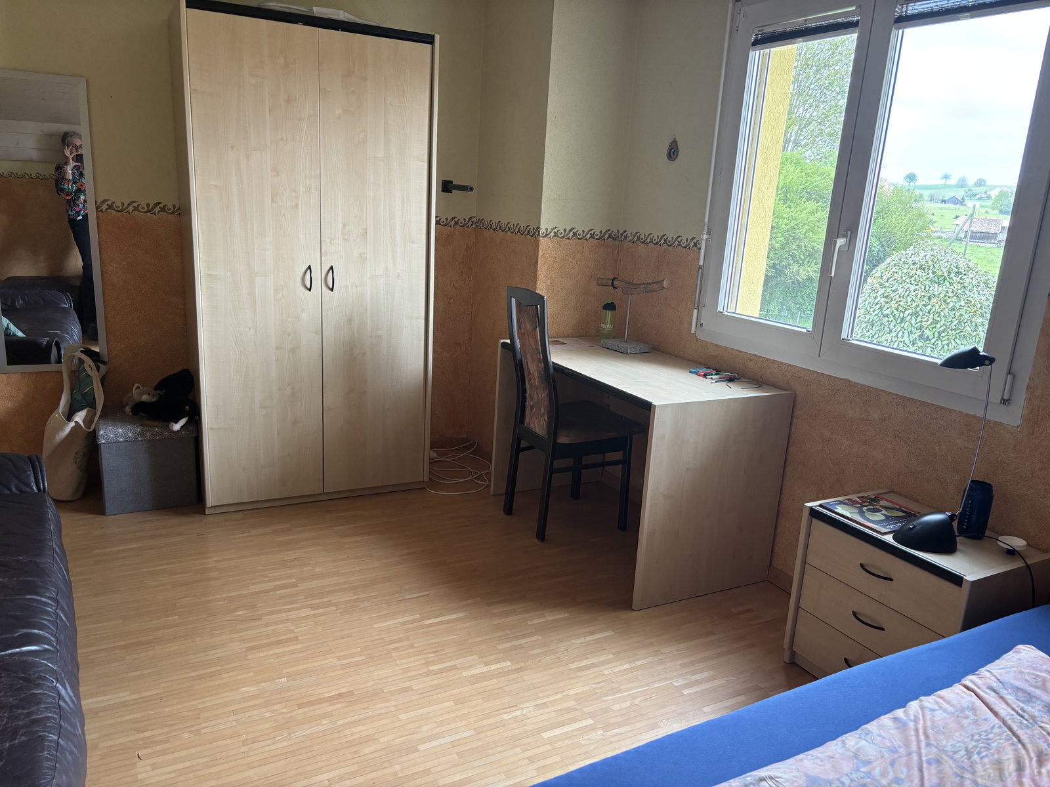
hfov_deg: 67.3
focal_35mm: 26
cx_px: 525
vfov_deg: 53.1
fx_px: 789
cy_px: 394
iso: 125
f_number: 1.6
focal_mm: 5.96
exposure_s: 1/60
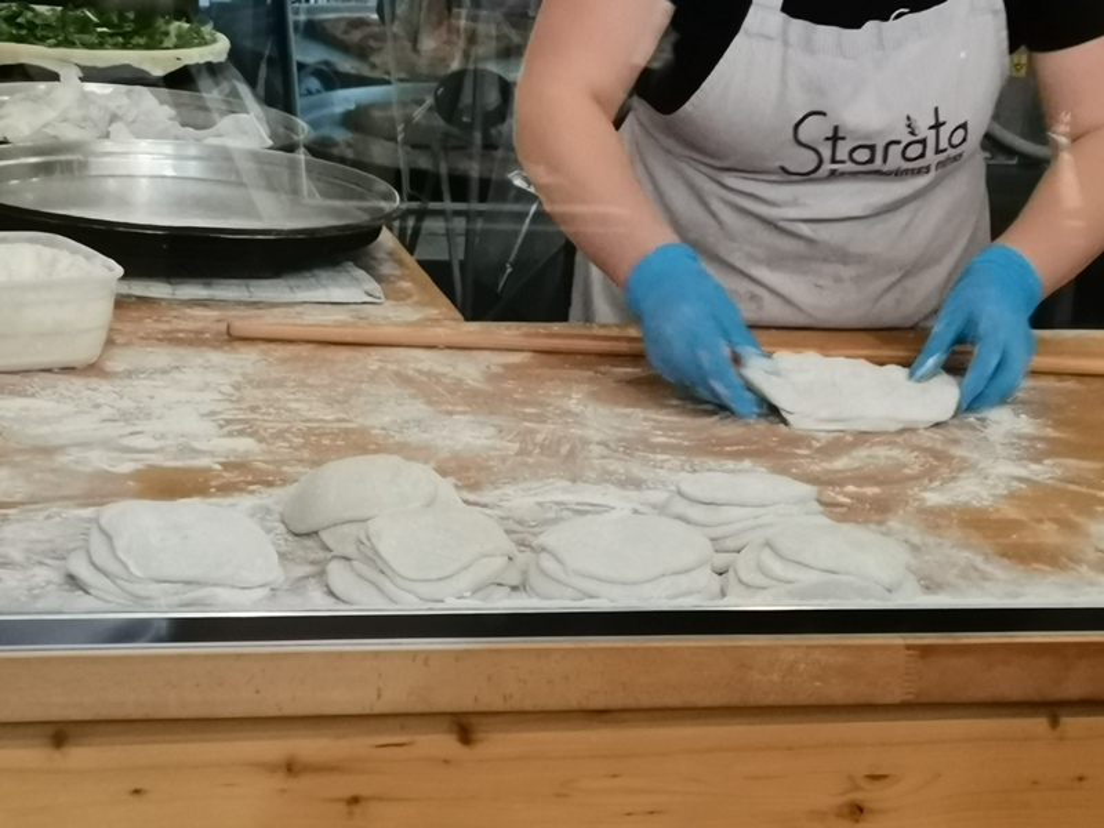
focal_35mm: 94
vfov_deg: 15.7
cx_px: 552
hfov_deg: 20.9
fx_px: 2998
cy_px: 414
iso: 320
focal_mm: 4.75
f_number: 1.8
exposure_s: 1/50
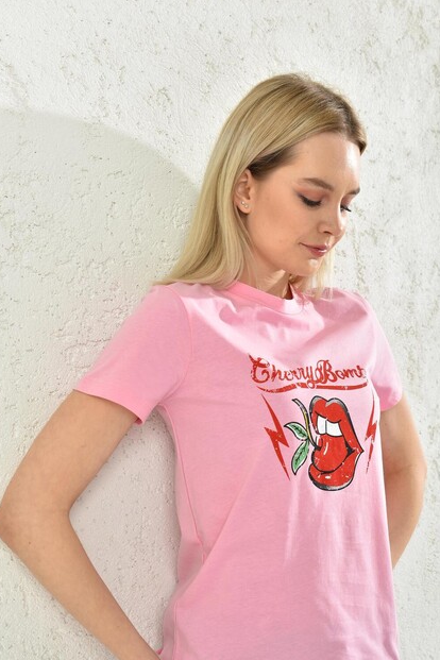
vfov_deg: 34.4
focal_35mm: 58
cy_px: 395
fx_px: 1063
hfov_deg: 23.4
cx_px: 251
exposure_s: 1/160
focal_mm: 48
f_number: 7.1
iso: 100
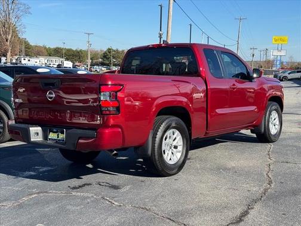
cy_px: 113
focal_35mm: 48
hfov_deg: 39.7
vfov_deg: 30.3
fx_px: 417
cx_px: 150
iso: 64
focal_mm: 6.76
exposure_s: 1/2252
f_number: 1.78
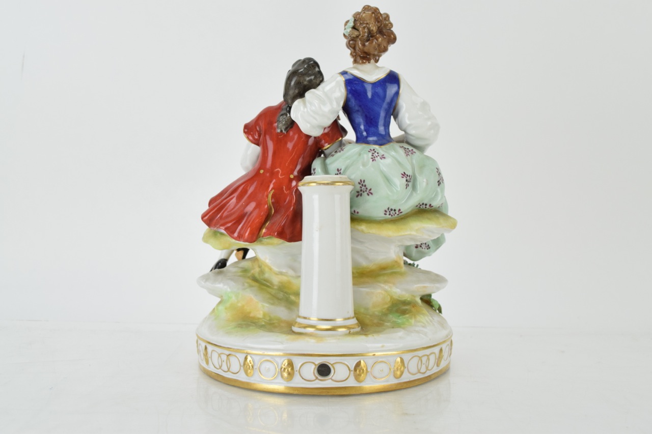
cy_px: 217
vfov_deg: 33.0
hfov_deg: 47.9
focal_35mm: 40
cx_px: 326
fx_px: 733
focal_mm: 27
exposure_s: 1/125
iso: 800
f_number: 7.1
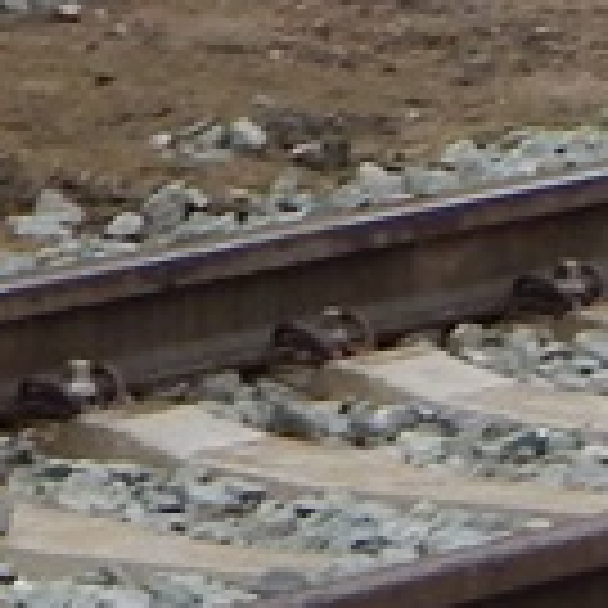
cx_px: -1612
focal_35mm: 424
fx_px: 8426
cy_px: -1387
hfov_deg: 3.9
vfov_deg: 4.0
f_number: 3.8
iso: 125
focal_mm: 9.7
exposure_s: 1/50
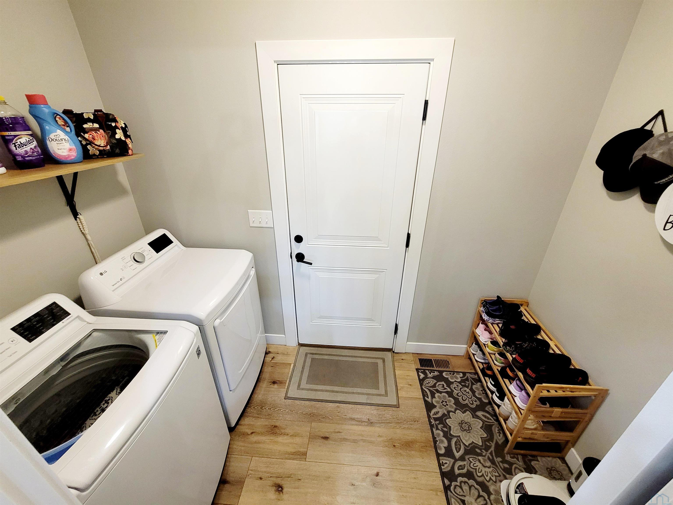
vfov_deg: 89.9
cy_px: 252
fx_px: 253
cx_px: 336
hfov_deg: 106.2
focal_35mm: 13
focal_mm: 2.2
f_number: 2.2
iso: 400
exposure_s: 1/60.2
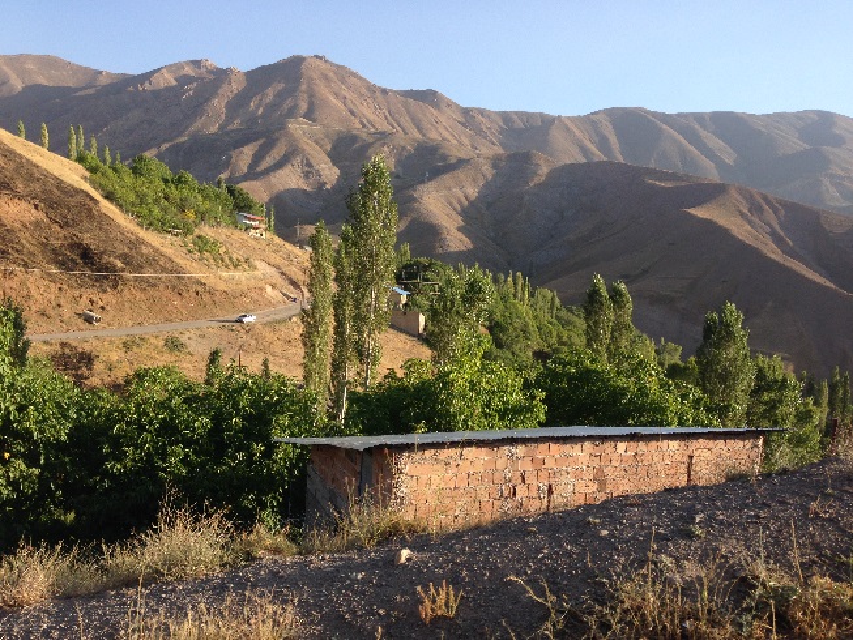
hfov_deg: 55.3
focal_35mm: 33
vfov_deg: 43.0
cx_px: 426
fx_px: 813
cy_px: 320
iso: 50
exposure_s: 1/733
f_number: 2.4
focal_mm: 4.12
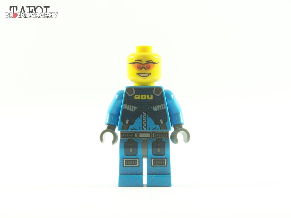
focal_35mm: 105
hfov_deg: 18.7
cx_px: 146
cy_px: 109
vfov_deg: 14.1
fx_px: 883
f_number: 4
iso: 400
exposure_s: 1/60
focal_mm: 17.5
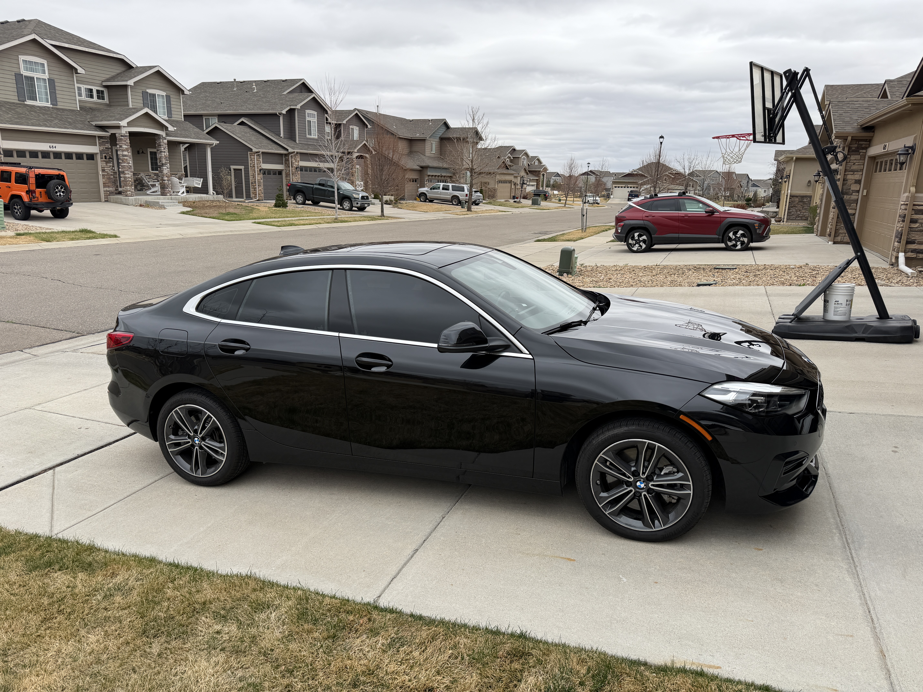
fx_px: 640
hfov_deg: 71.6
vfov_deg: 56.8
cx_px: 462
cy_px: 346
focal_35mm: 24
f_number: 1.78
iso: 80
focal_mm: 6.76
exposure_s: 1/2703
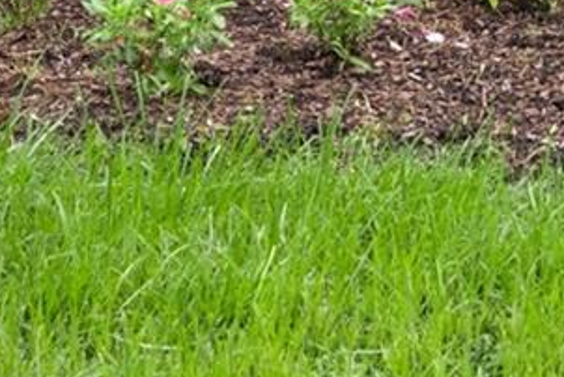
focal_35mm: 237
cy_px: -721
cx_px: 571
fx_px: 3716
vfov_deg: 5.5
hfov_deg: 8.6
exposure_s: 1/125
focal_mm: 35
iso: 100
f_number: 8
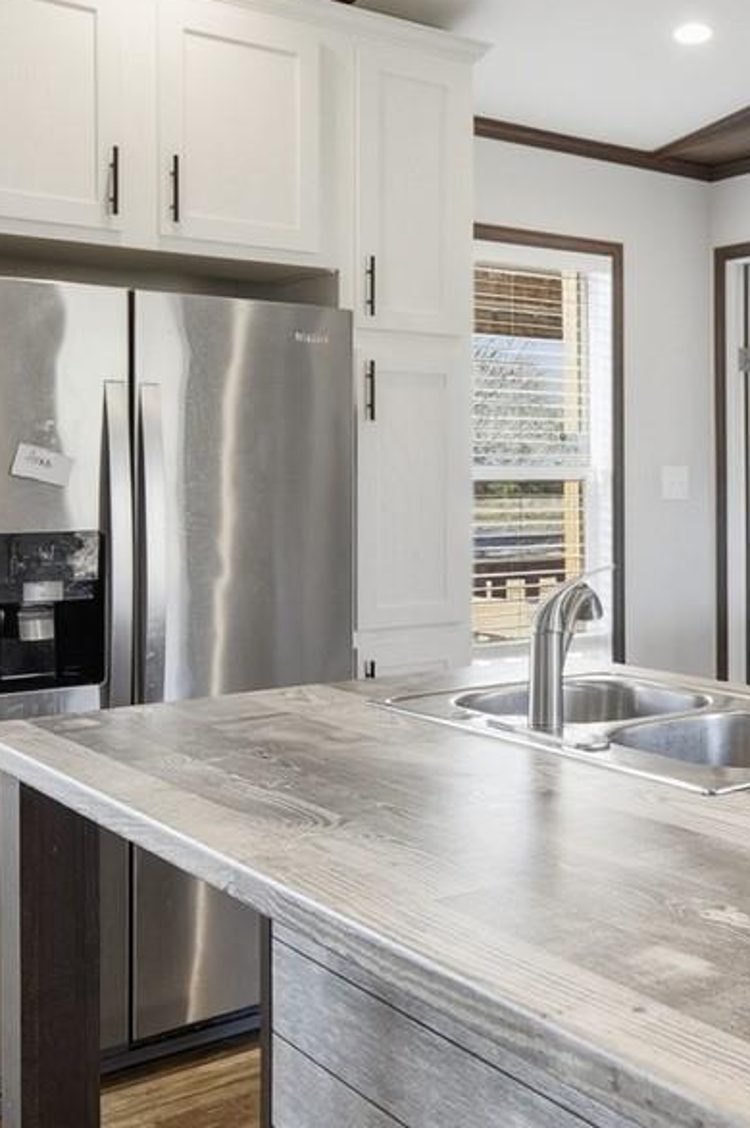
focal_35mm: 41
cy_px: 503
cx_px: 715
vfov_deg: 47.4
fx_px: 1283
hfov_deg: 30.7
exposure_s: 1/125
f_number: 5.6
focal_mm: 12
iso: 160
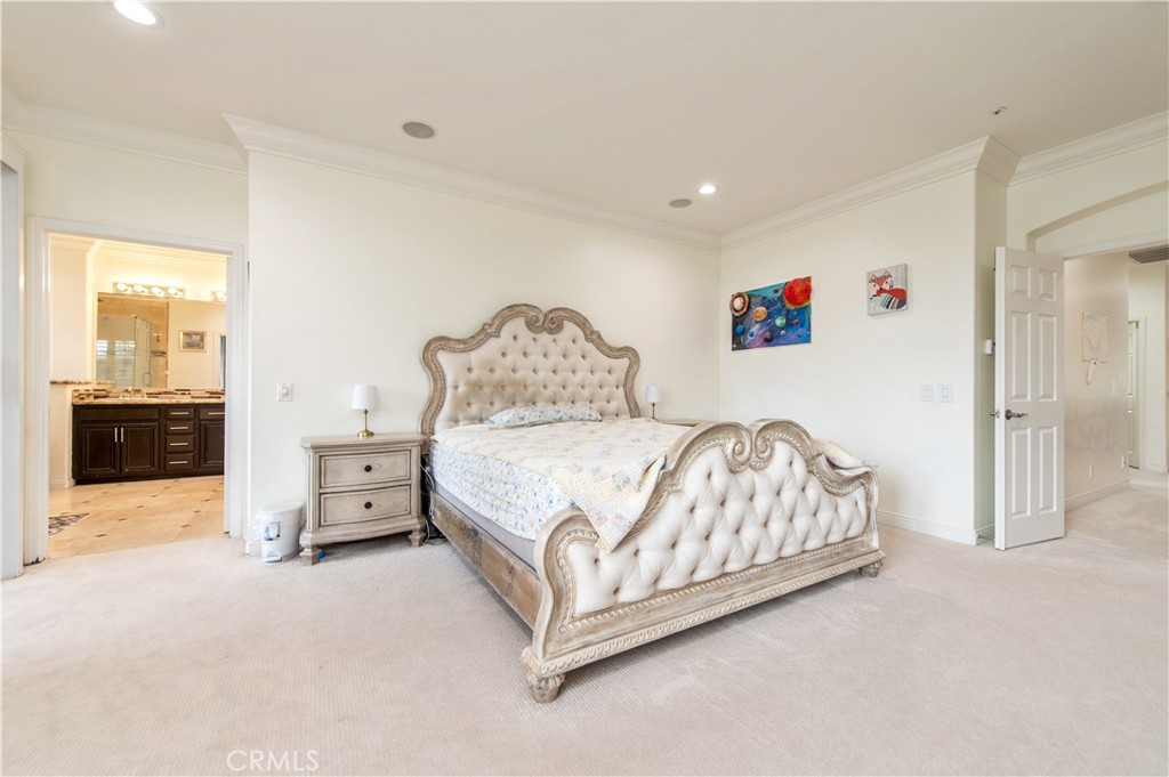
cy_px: 388
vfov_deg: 81.1
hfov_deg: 104.3
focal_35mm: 14
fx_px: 454
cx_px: 584
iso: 400
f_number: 4
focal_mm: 14
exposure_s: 1/60
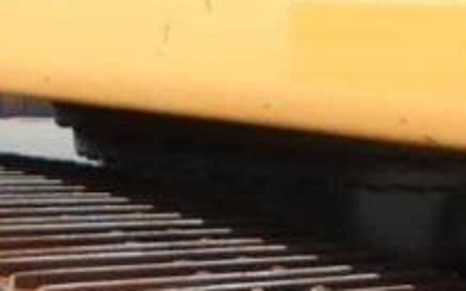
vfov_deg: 11.3
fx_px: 1282
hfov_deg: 20.6
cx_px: 291
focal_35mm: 101
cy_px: 631
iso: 100
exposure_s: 1/800
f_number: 3.2
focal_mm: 4.6
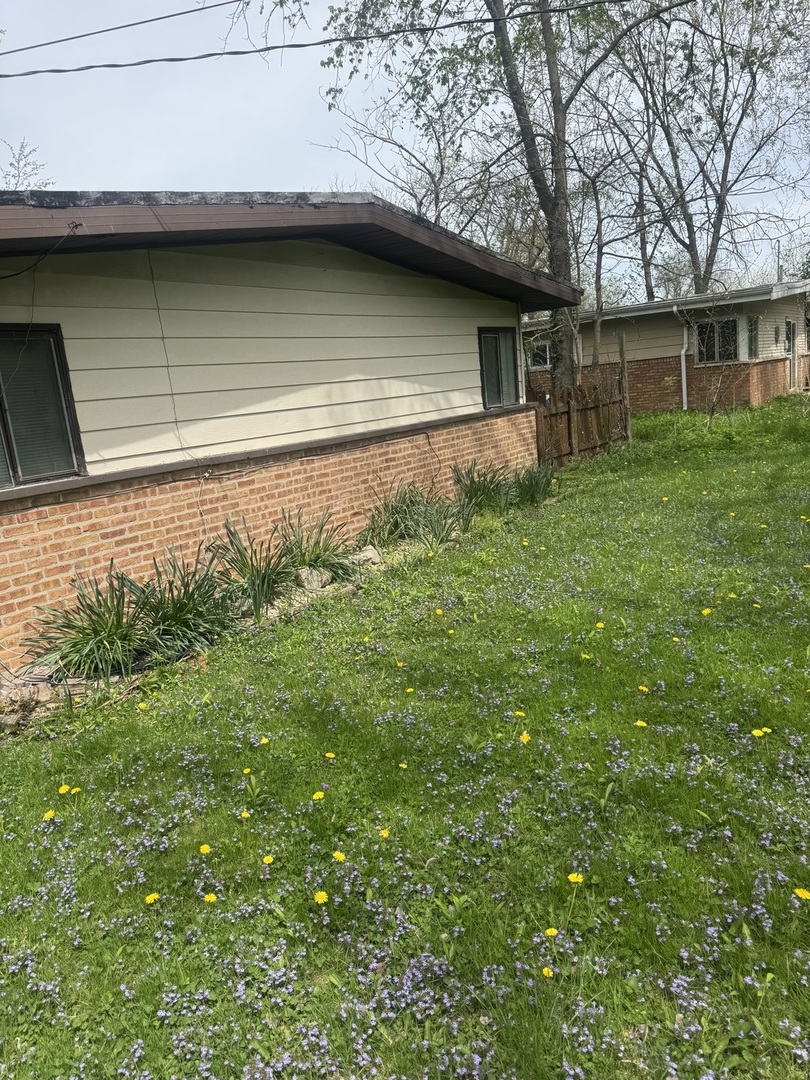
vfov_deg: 71.6
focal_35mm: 24
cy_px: 540
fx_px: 749
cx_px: 405
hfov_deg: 56.8
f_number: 1.78
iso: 80
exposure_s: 1/3096
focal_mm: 6.76
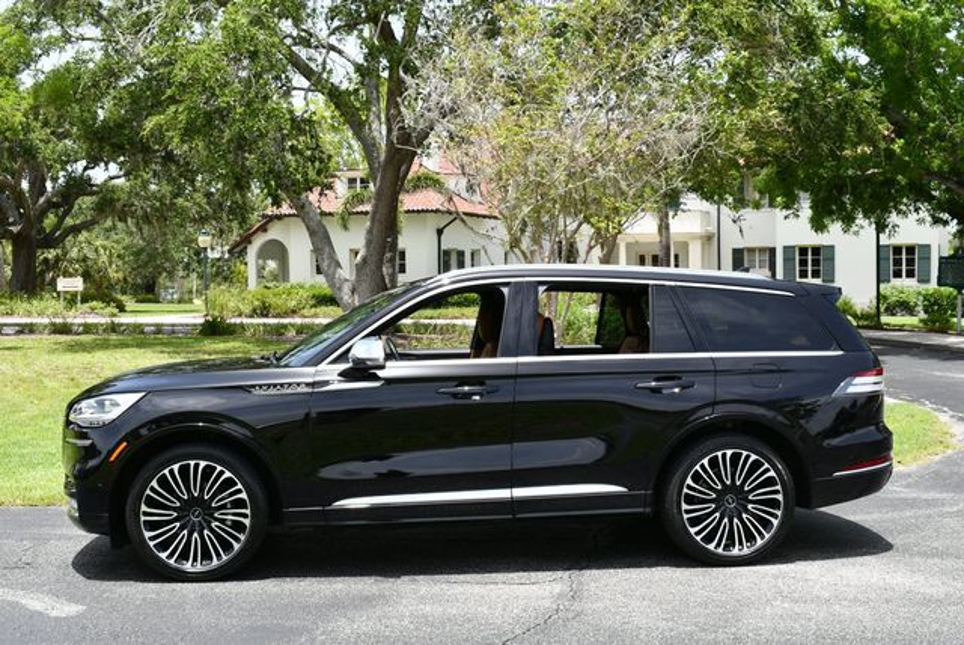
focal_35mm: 46
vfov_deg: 29.3
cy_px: 322
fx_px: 1233
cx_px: 482
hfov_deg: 42.7
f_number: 8
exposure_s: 1/250
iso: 200
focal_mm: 23
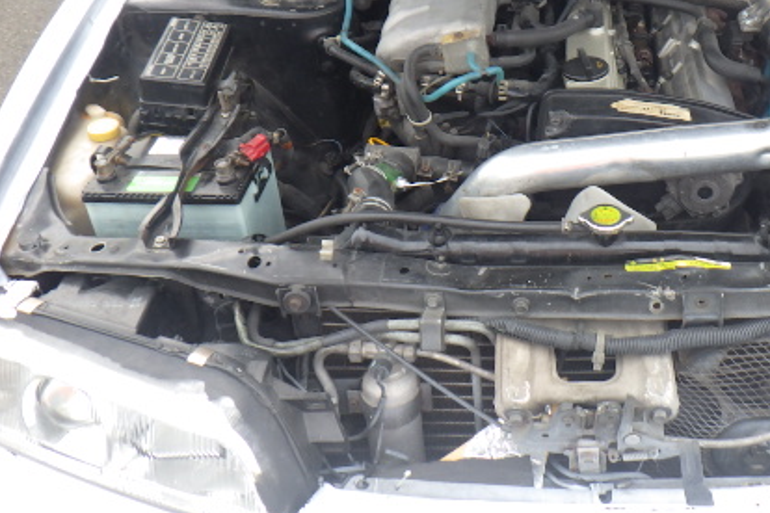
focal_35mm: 45
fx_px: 962
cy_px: 119
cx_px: 564
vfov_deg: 29.3
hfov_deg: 42.5
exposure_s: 1/160
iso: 125
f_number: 4.2
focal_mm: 5
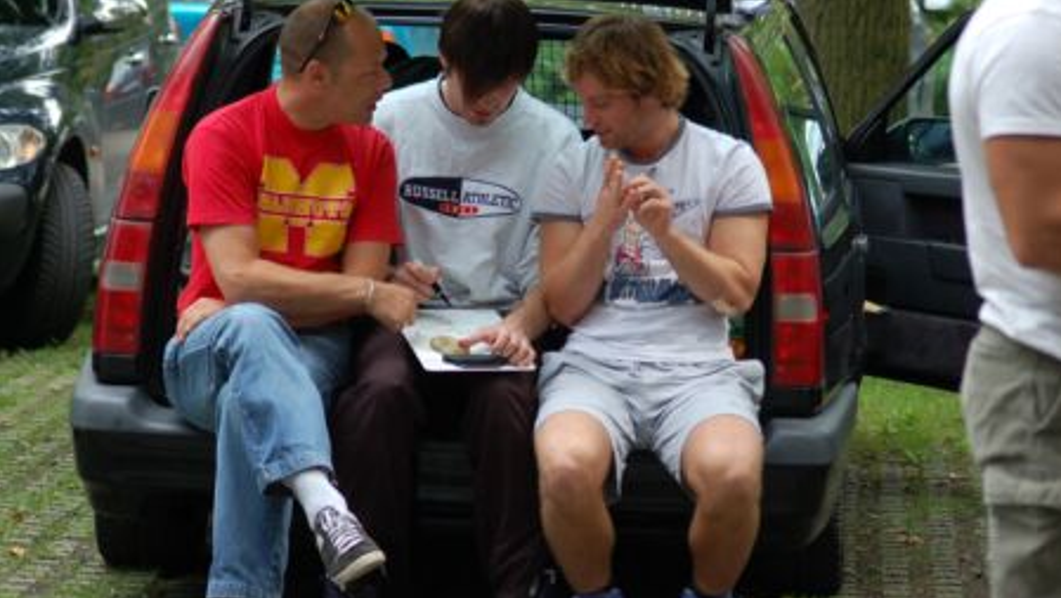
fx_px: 4897
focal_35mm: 174
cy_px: 314
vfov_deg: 7.0
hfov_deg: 12.4
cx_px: 533
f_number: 4.2
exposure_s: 1/200
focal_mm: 110
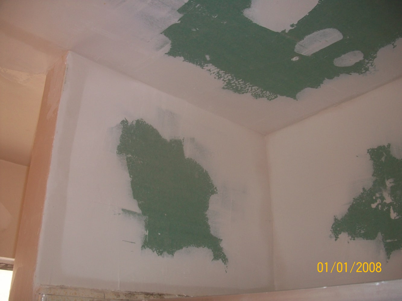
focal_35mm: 32
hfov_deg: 56.8
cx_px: 201
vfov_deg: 44.2
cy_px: 150
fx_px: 372
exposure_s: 1/30
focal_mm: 5.7
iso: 80
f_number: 2.9
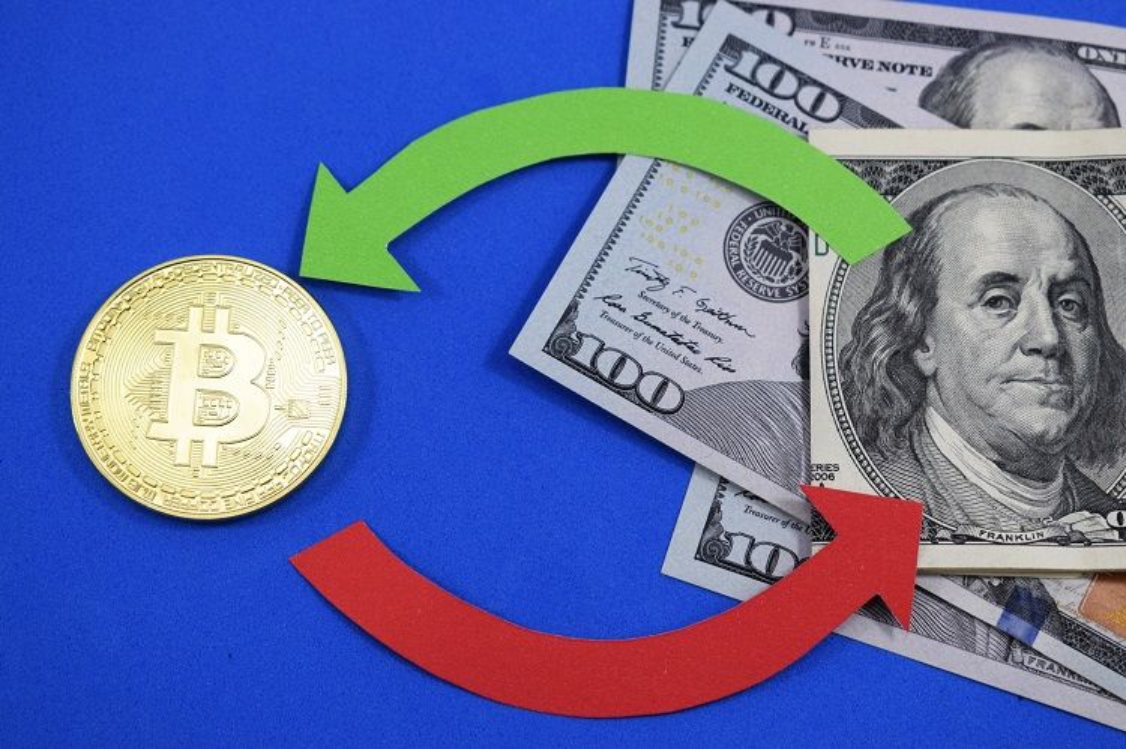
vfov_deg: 19.7
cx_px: 563
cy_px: 374
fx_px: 2157
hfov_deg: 29.3
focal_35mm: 69
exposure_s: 1/200
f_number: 7.1
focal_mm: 46
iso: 320
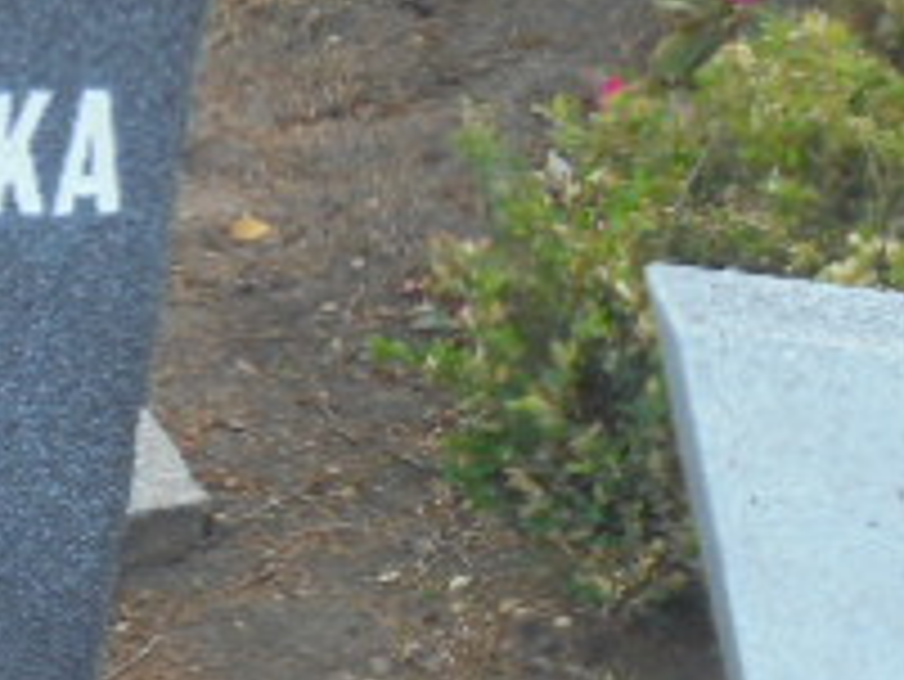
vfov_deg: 10.8
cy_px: 554
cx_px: -513
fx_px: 3580
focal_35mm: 137
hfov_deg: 13.4
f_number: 4.5
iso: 200
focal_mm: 7.8
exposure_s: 1/30
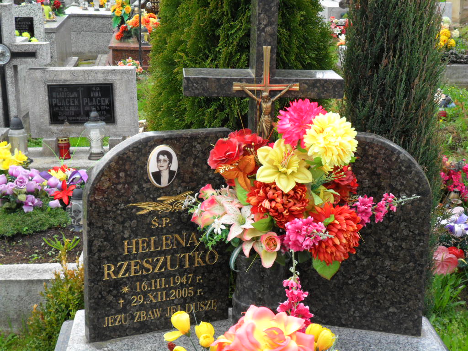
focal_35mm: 63
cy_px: 176
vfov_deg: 23.3
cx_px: 234
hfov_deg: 30.7
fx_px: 852
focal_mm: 11.2
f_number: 5.6
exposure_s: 1/180
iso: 100
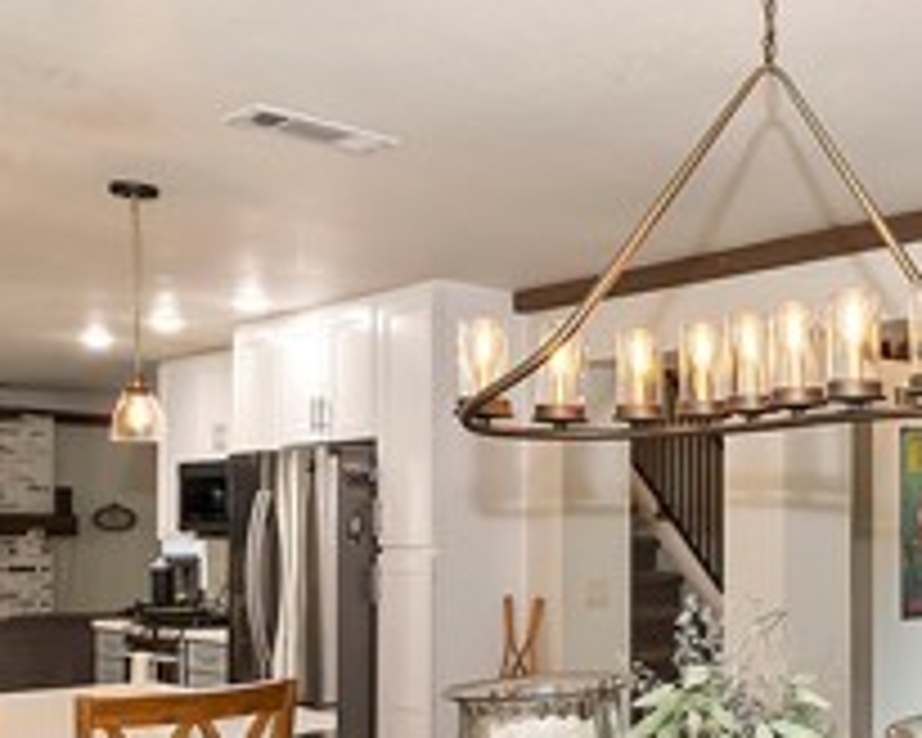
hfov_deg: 35.9
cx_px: 1007
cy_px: 511
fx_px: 1201
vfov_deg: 33.7
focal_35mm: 44
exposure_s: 1/30
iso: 400
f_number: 8
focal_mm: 10
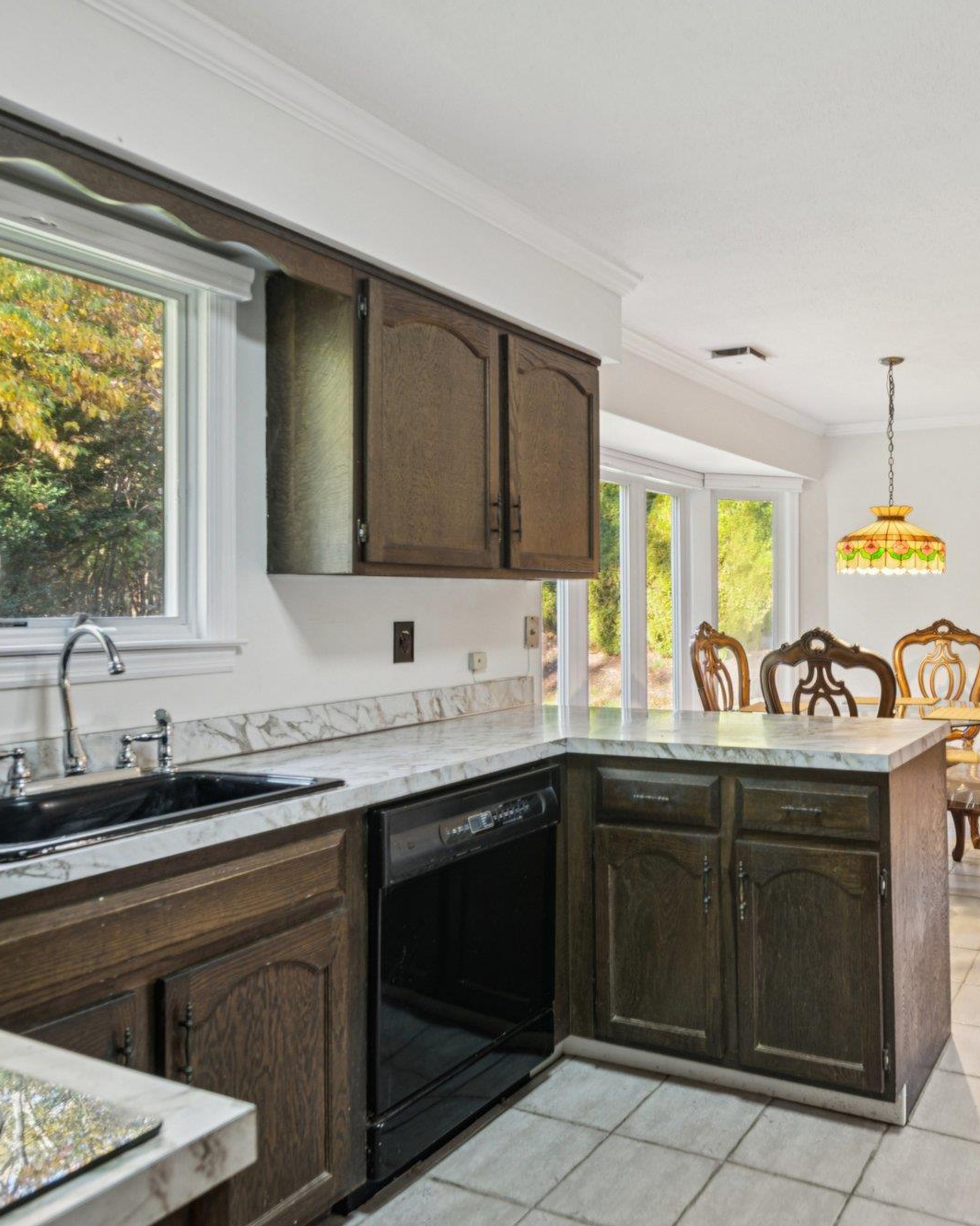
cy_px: 615
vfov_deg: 66.0
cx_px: 764
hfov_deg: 51.9
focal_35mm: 26
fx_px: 943
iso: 250
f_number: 9
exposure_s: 1/1.67
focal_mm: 18
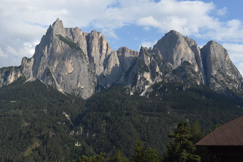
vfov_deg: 28.9
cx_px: 122
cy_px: 81
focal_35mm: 46
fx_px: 314
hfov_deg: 42.3
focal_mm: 31
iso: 800
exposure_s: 1/2000
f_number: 7.1
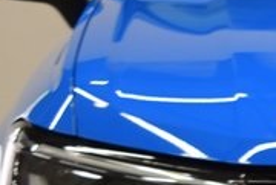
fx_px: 1897
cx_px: 636
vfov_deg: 5.6
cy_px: 232
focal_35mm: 247
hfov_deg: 7.8
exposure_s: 1/60
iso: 400
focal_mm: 29
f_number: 4.2
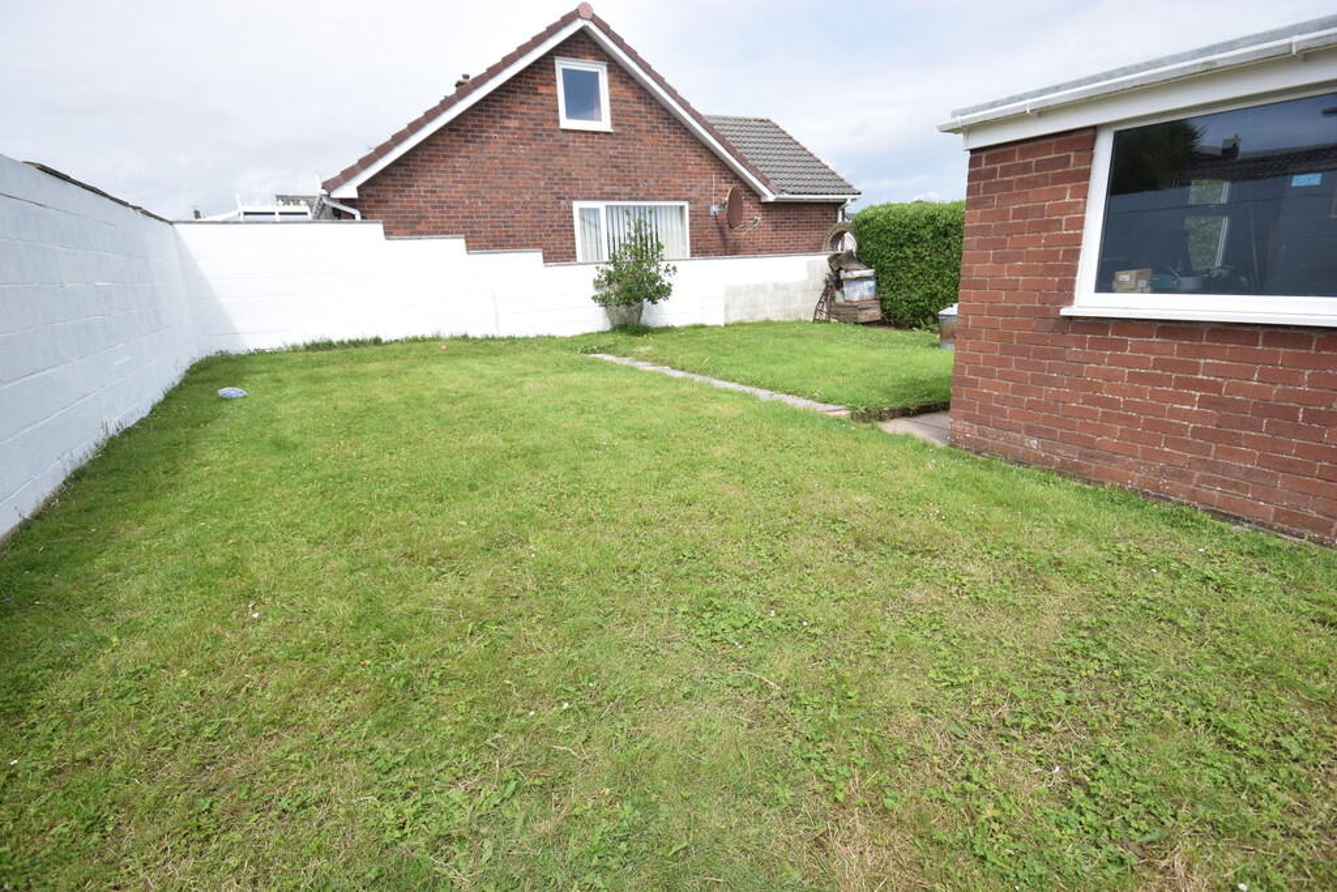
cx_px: 668
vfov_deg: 67.4
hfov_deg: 90.0
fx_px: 669
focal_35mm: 18
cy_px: 446
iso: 200
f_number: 9
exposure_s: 1/320
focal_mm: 12
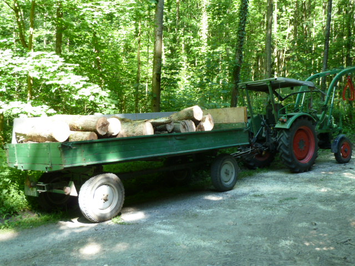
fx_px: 431
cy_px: 133
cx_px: 178
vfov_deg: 34.3
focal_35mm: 42
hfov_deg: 44.8
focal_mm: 6.9
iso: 100
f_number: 3.7
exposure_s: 1/30
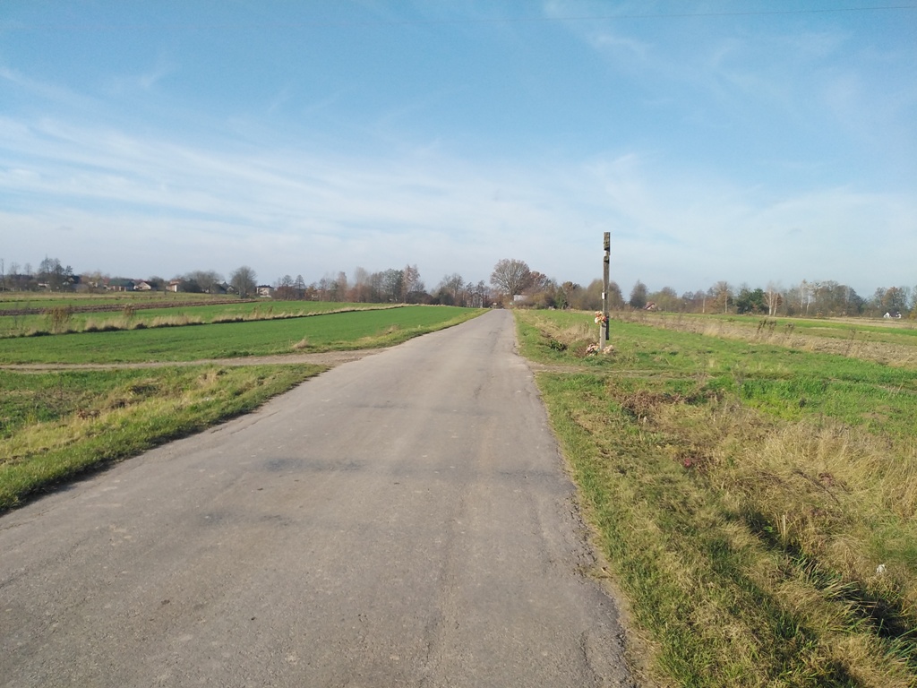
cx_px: 458
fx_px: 689
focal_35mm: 26
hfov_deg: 67.3
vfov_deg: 53.1
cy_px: 344
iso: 100
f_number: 1.8
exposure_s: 1/1009
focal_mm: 3.62
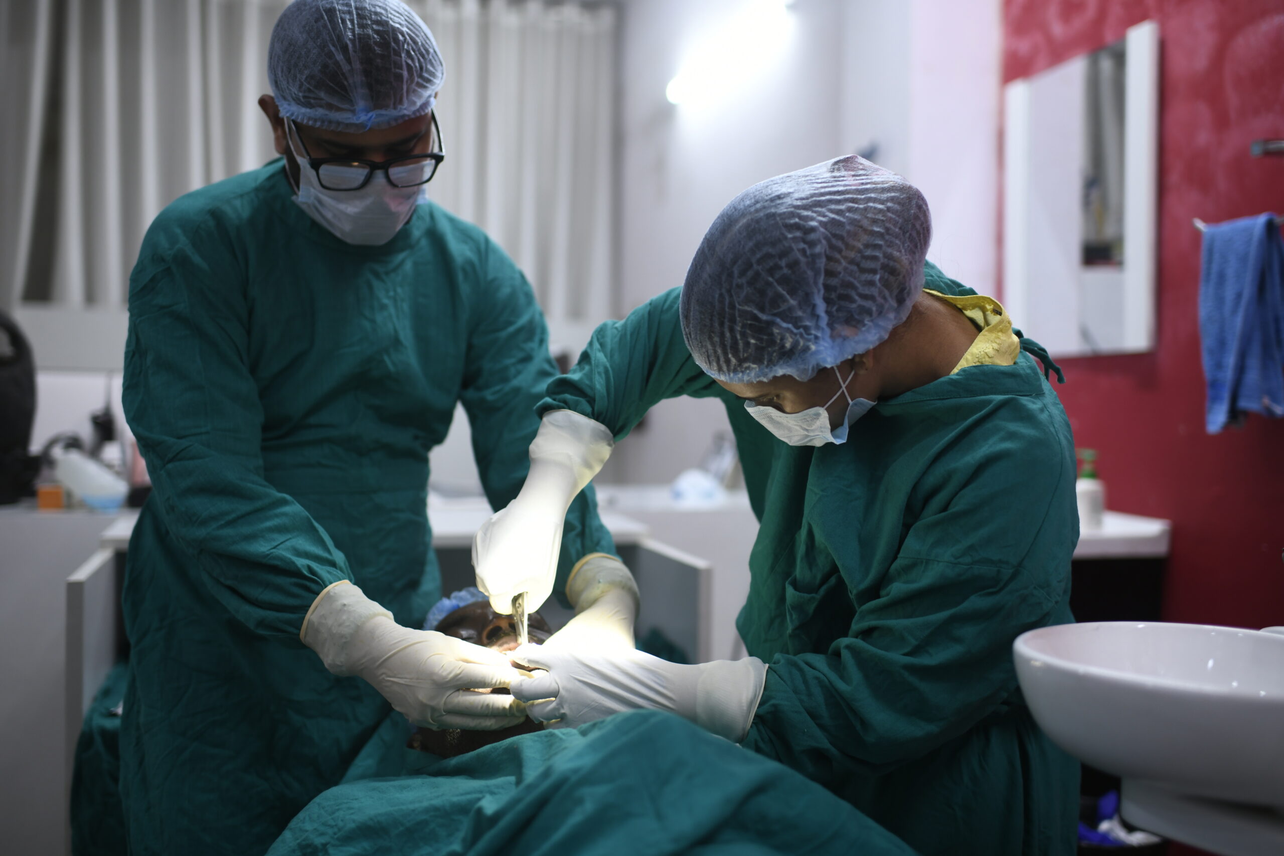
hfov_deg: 54.4
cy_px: 428
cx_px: 642
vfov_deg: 37.9
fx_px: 1248
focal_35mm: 35
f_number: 2
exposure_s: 1/160
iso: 400
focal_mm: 35
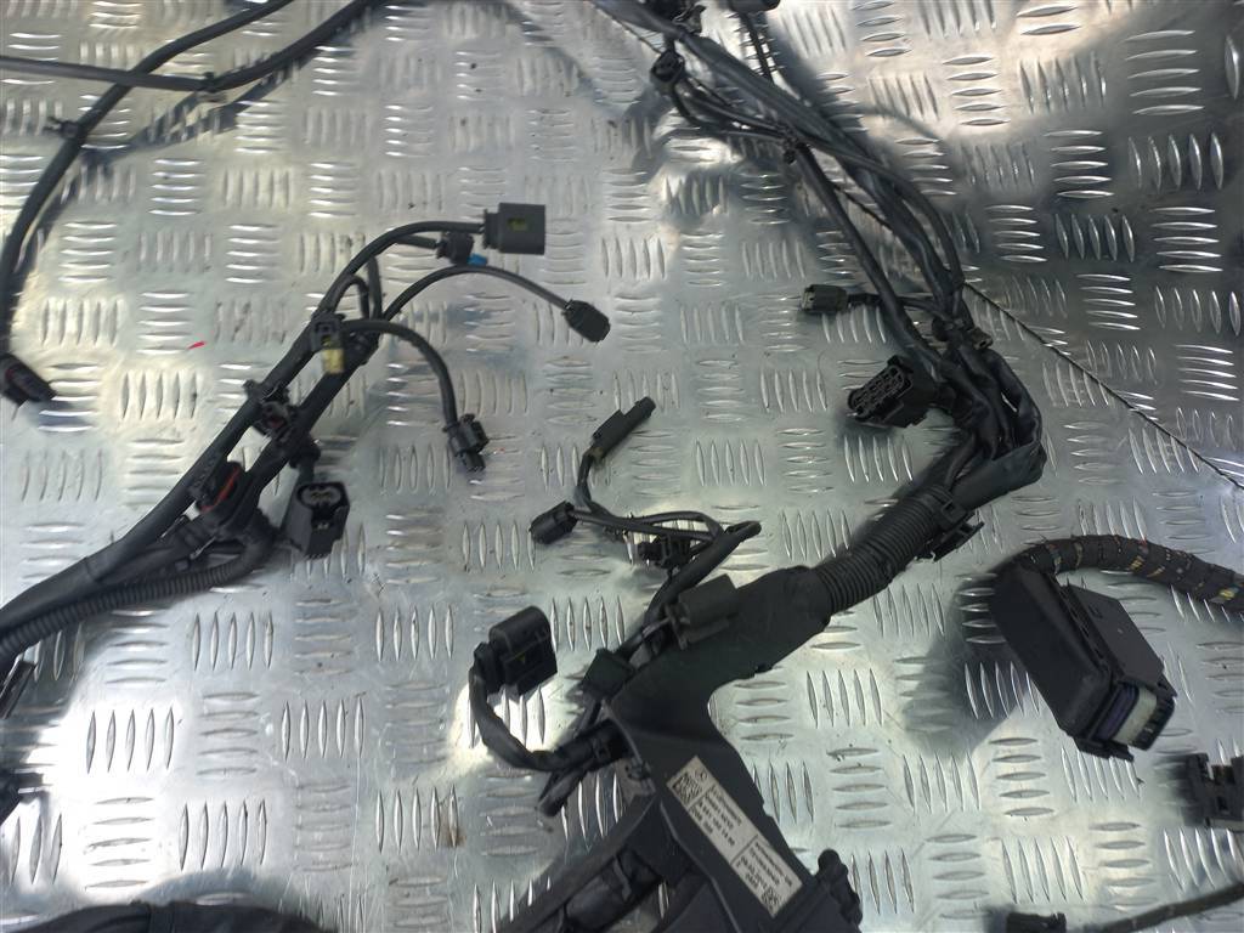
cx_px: 622
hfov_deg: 69.4
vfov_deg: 54.9
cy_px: 466
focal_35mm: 25
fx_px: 898
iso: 32
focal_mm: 4.6
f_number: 1.8
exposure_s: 1/50
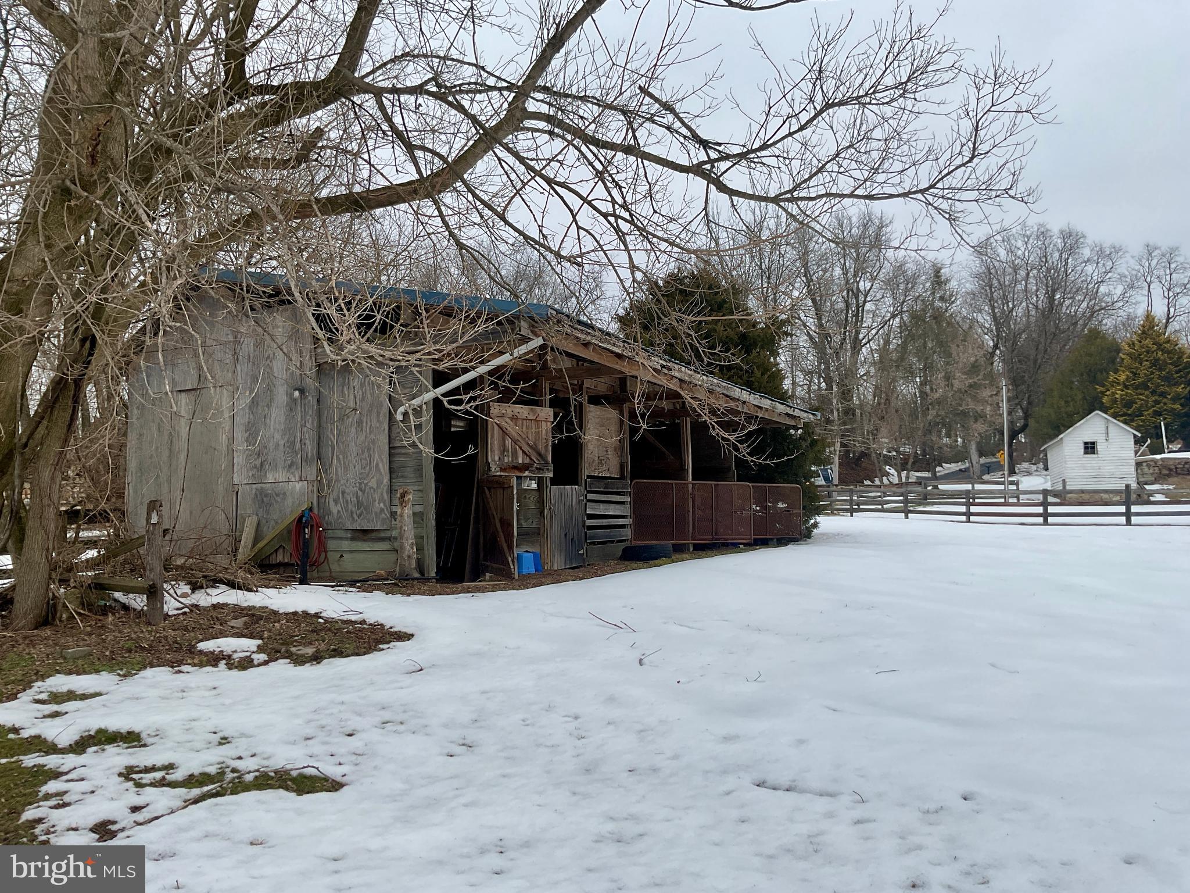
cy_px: 446
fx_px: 997
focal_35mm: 29
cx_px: 595
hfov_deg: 61.7
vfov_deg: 48.2
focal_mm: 3
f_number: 1.8
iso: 16
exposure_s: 1/2227
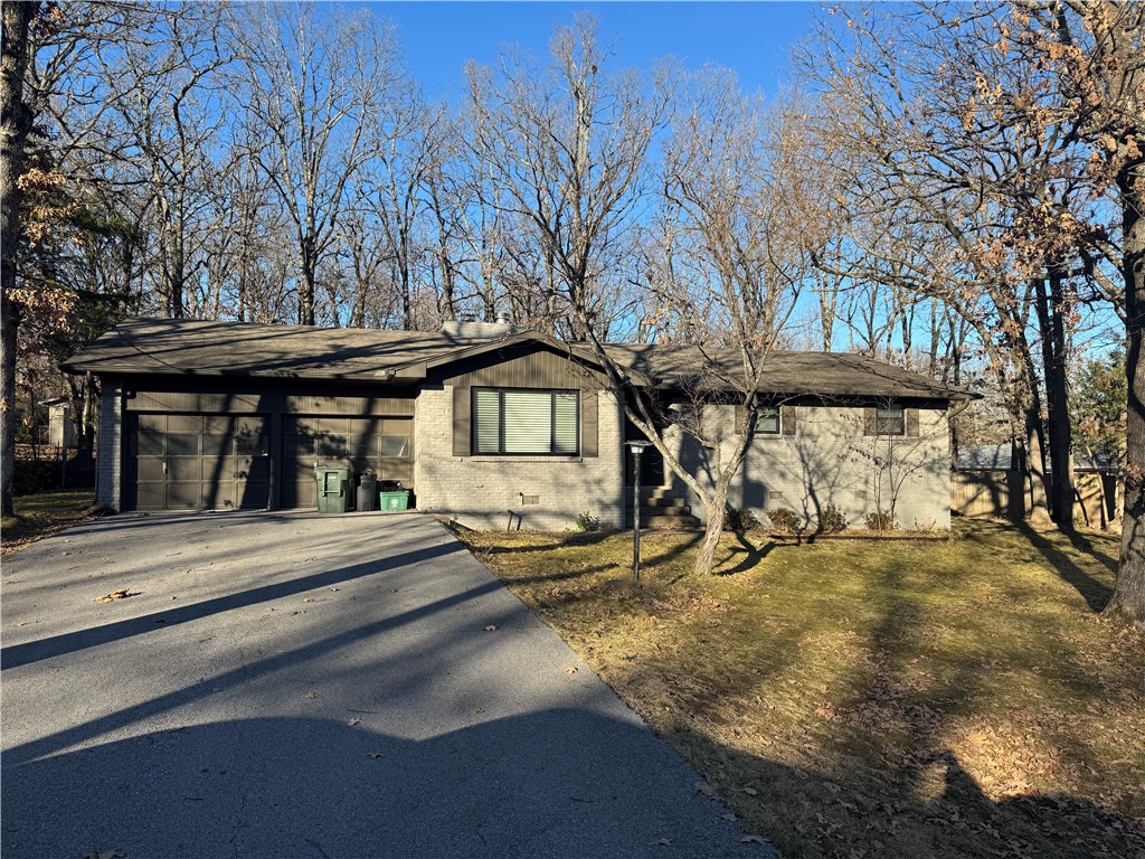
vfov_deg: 56.8
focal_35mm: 24
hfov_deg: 71.6
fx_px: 794
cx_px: 572
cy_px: 430
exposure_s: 1/2041
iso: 80
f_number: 1.78
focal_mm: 6.76
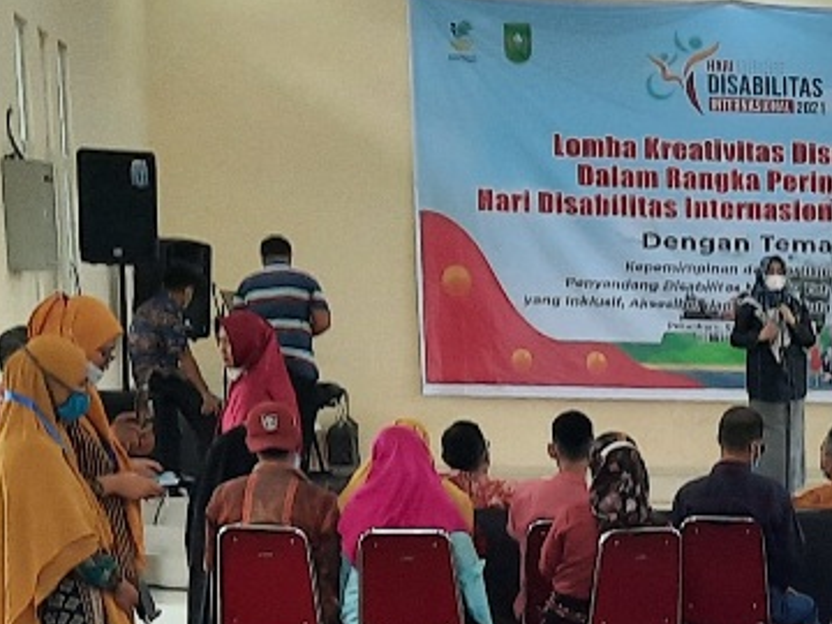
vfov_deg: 12.8
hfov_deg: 16.8
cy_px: 892
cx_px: 1056
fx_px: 2668
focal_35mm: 111
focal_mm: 4.6
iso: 125
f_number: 2
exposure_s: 1/50
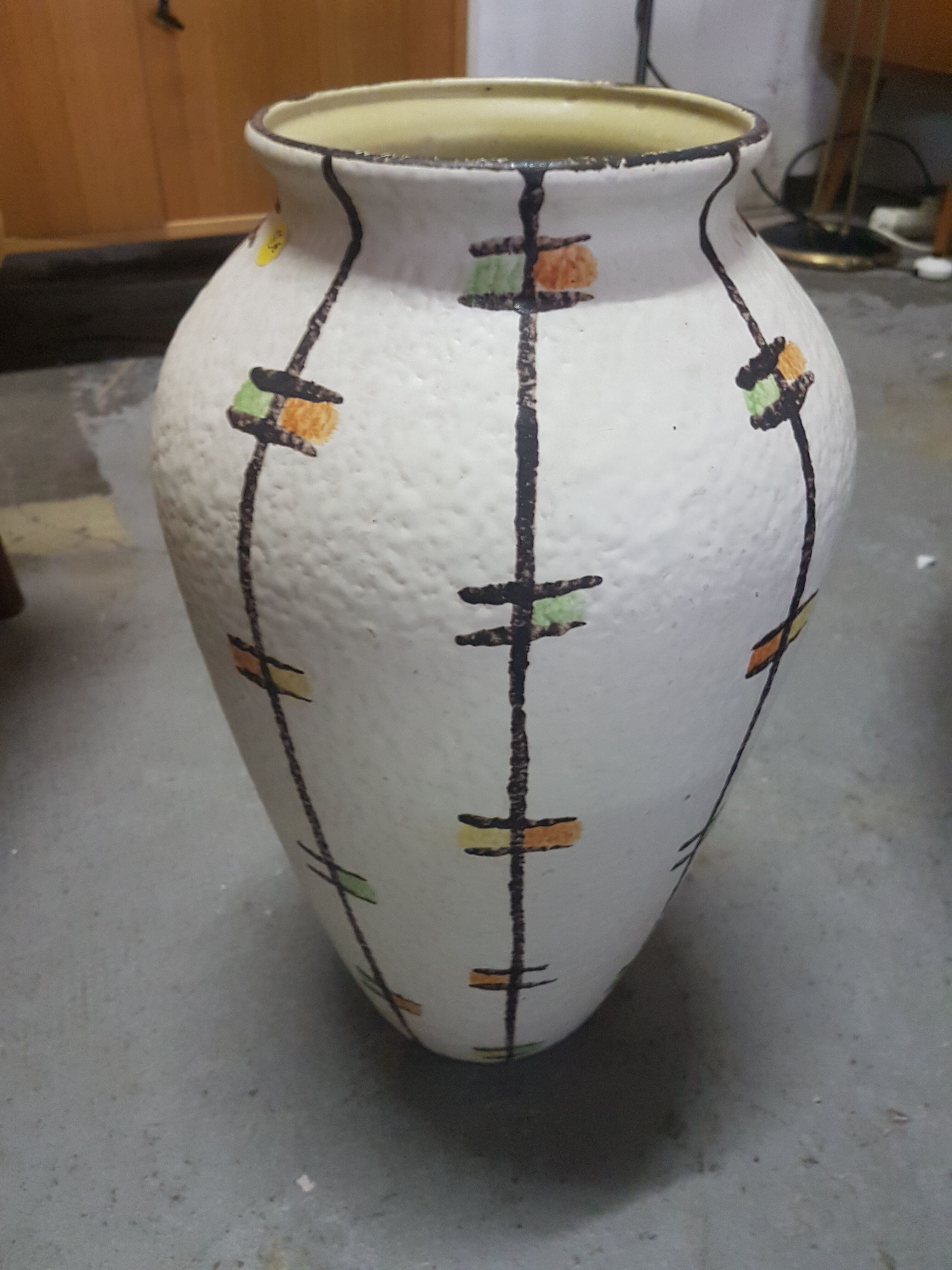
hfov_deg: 53.1
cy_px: 635
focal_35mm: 26
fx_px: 953
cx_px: 476
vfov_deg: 67.3
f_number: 1.7
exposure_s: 1/11
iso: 200
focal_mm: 4.2
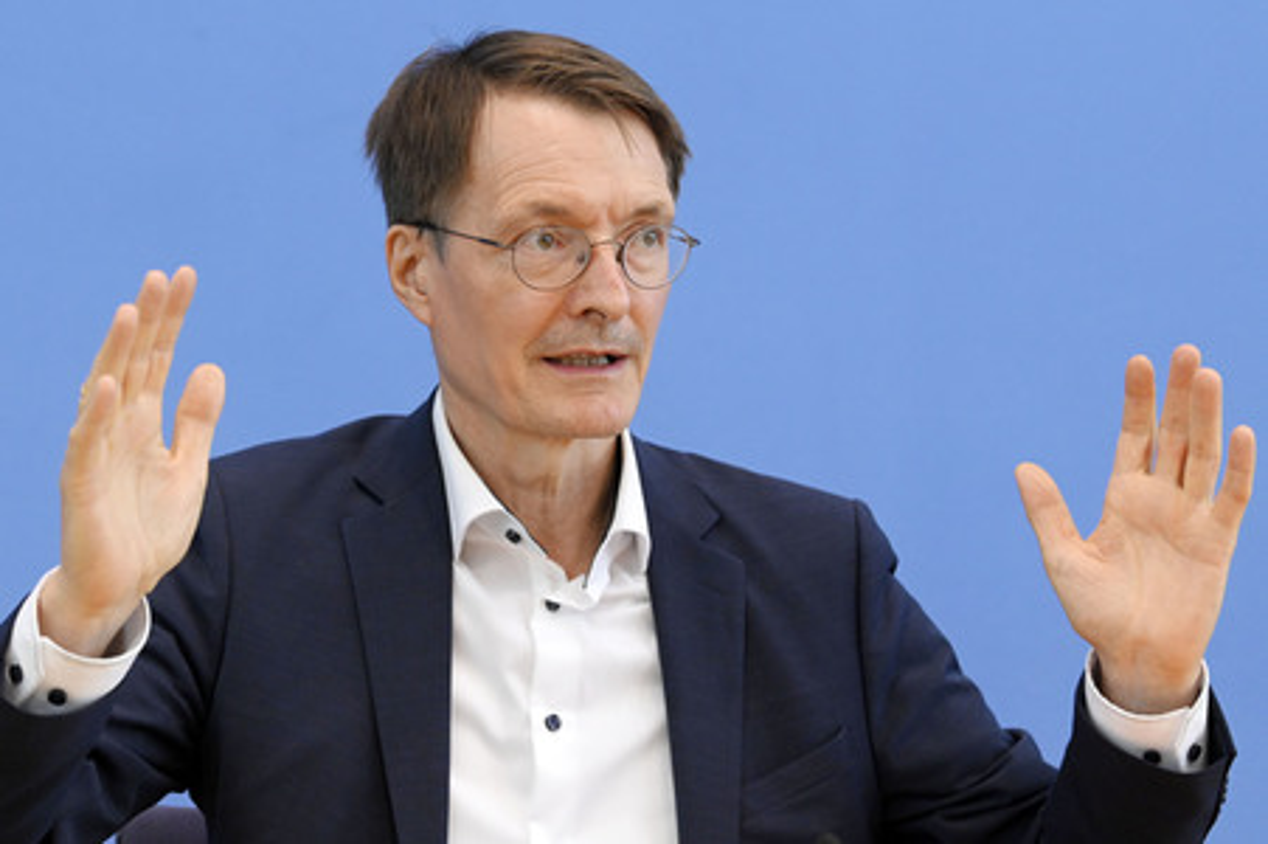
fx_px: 3449
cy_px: 422
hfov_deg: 20.8
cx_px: 634
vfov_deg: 13.9
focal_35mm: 98
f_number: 5.6
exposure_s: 1/800
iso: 4000
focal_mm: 98
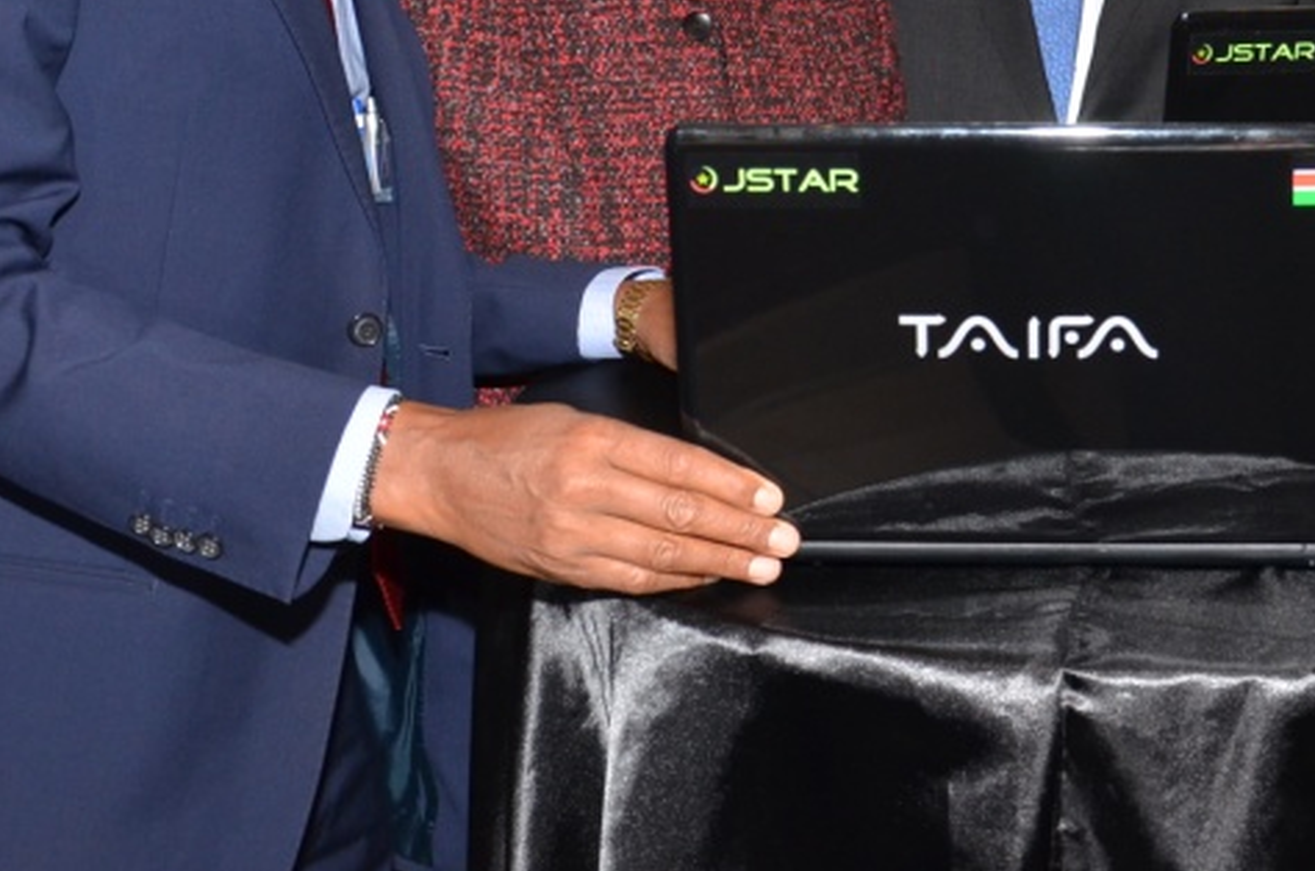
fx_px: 2482
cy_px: 17
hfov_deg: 28.8
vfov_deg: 19.4
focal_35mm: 68
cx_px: 1121
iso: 800
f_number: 4
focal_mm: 21
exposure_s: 1/60
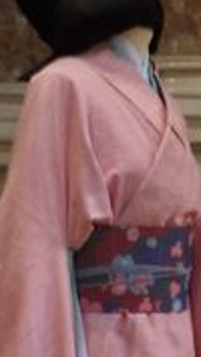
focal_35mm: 185
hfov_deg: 6.6
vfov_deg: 11.3
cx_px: 85
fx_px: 1752
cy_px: 477
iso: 3200
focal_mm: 35
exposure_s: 1/80
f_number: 4
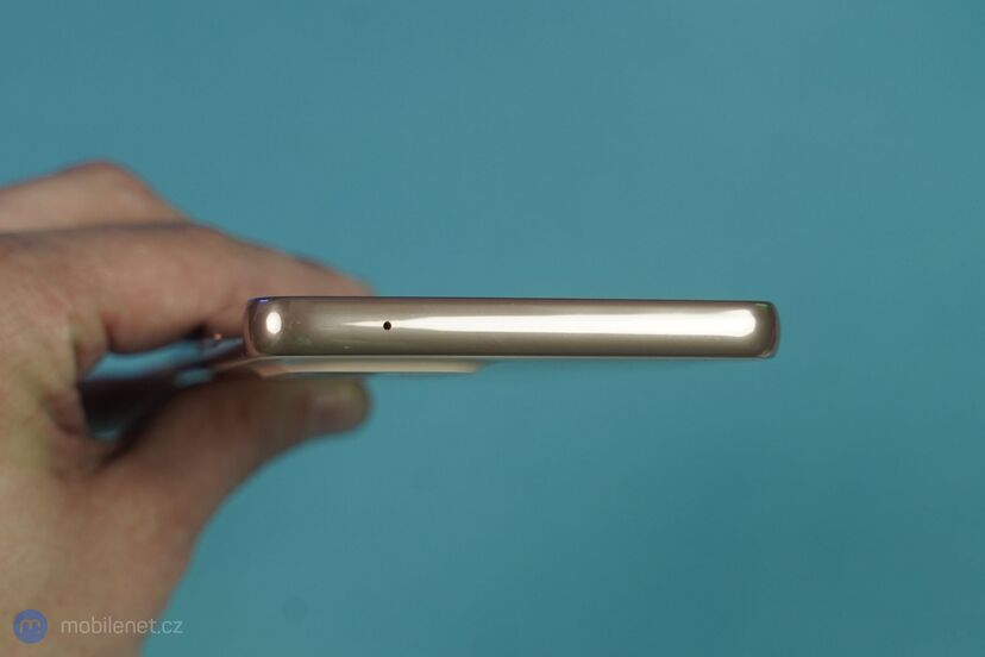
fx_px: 1204
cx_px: 492
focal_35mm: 44
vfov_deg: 30.5
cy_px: 328
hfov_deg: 44.5
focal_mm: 44
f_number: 5.6
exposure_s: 1/160
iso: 800
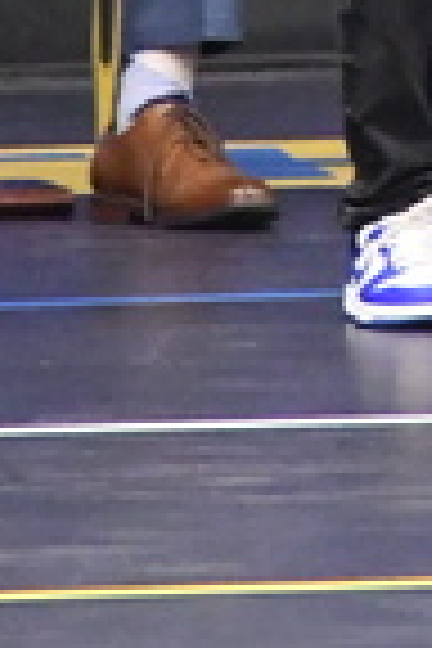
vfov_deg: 1.4
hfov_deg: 0.9
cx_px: 749
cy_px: -891
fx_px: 26926
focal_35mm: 1496
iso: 7200
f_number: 5.6
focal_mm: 140
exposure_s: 1/125
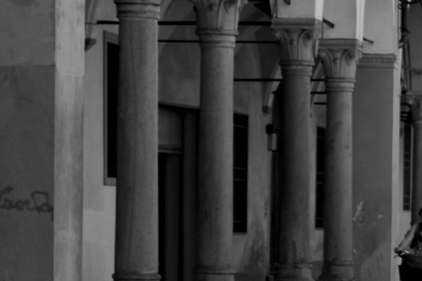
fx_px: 2665
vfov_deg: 6.0
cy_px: 336
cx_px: 527
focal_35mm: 227
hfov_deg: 8.9
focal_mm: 55
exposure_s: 1/125
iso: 100
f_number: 5.6
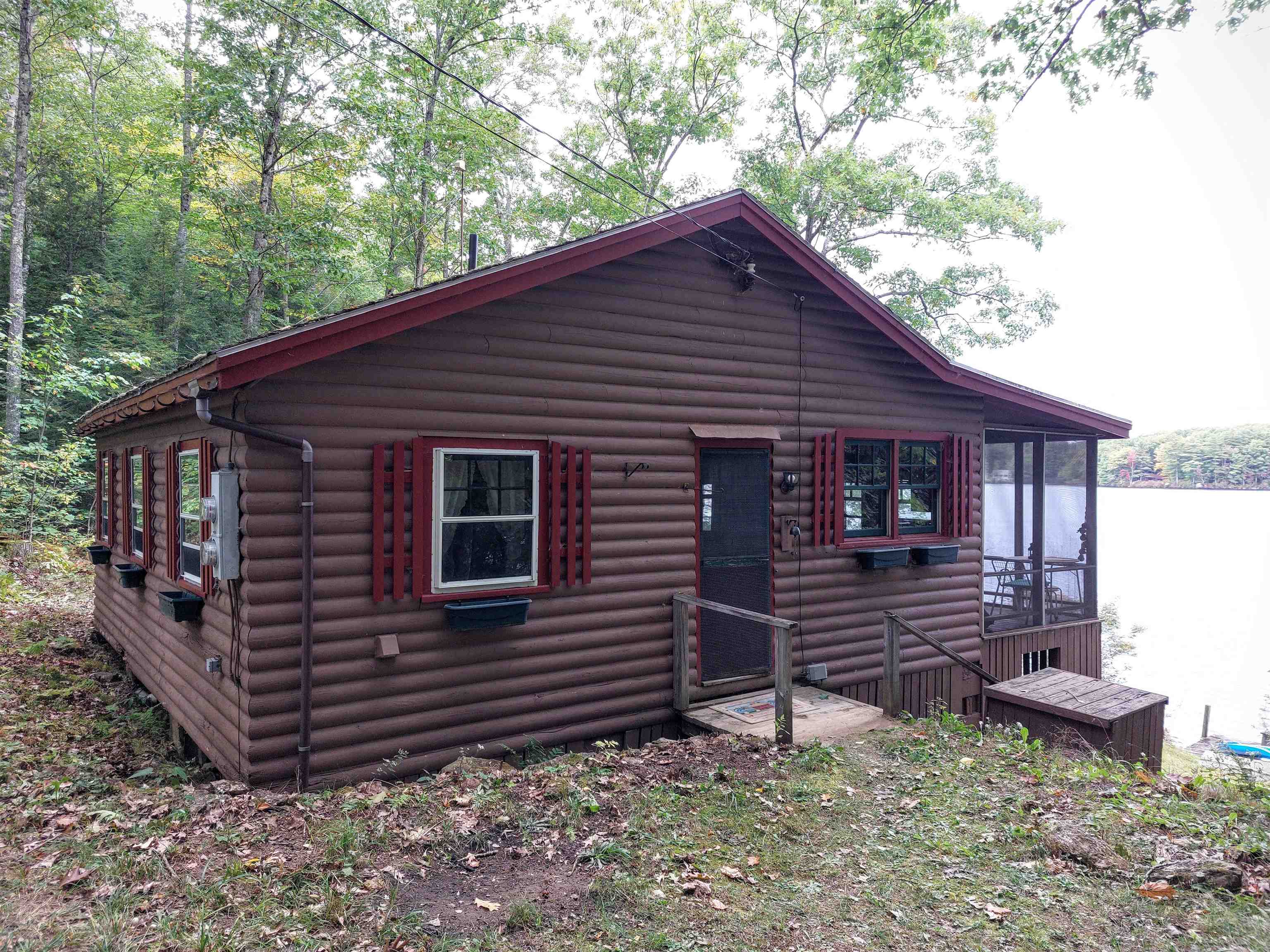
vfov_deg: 56.8
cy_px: 476
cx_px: 635
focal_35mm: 24
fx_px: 881
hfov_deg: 71.6
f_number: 1.8
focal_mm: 5.23
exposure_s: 1/100
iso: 50
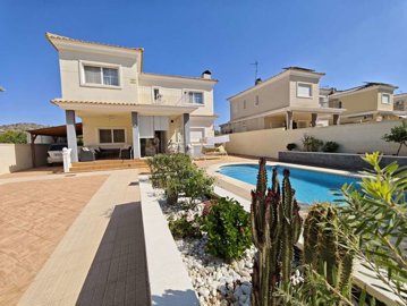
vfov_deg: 85.8
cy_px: 153
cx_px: 204
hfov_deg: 102.0
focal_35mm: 14
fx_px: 165
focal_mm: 2.16
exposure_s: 1/873
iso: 50
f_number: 2.2
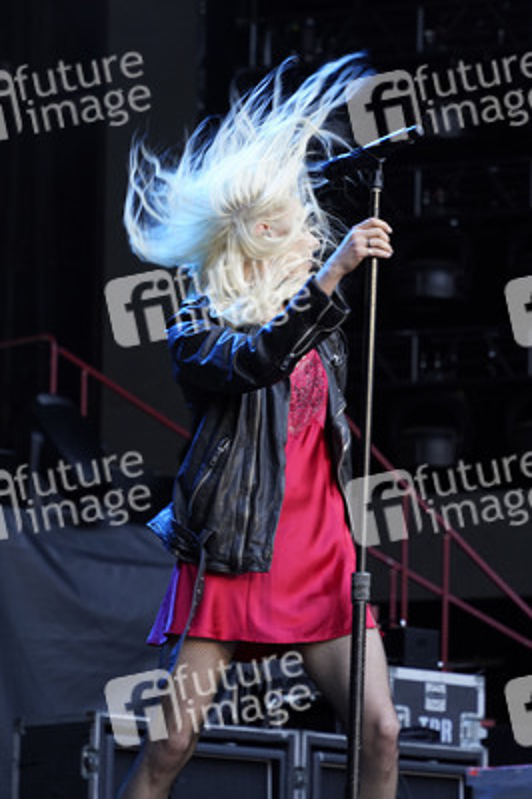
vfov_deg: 12.2
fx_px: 3730
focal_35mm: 168
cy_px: 400
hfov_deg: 8.2
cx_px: 266
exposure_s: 1/200
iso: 1600
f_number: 8
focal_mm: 168
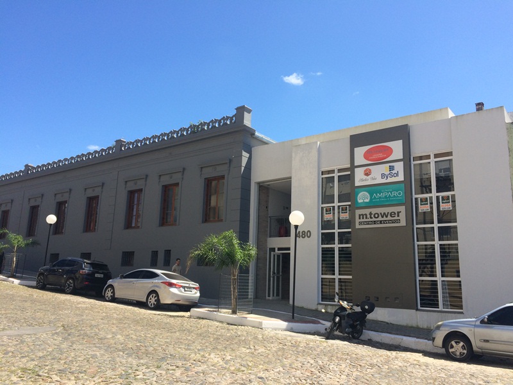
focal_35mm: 29
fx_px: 430
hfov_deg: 61.7
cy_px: 192
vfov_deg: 48.2
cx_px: 256
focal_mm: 4.15
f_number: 2.2
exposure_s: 1/1466
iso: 32
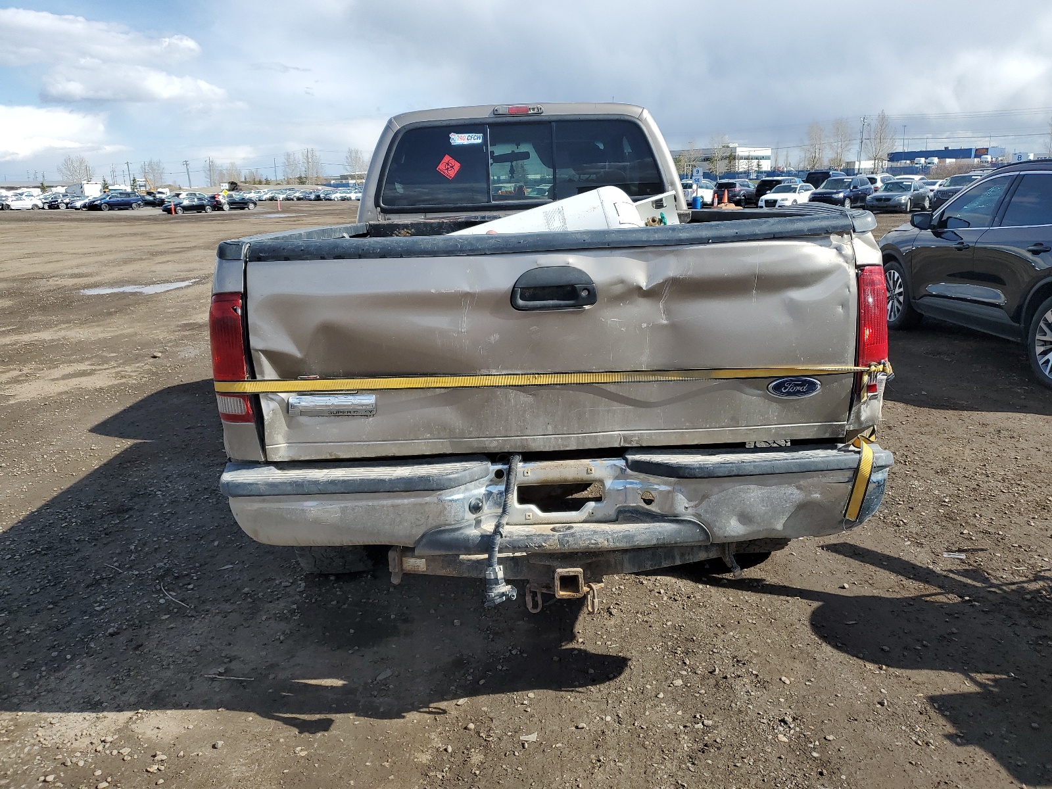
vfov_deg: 53.1
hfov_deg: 67.3
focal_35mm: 26
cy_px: 394
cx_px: 526
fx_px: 790
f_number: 1.5
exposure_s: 1/2500
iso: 50
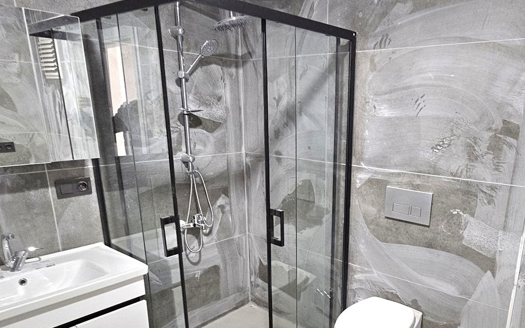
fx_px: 358
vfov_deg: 48.0
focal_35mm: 25
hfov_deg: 71.1
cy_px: 233
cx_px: 334
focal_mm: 2.2
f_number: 2.2
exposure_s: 1/25.1
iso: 640
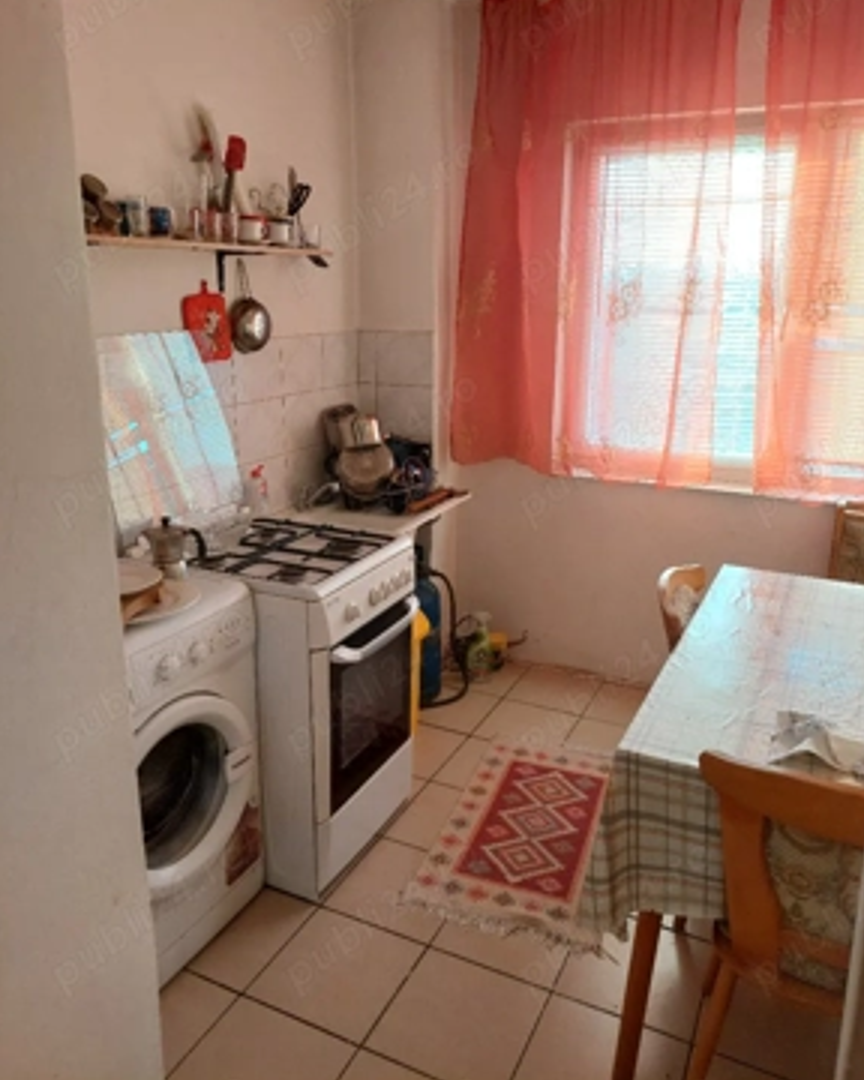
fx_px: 831
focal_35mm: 26
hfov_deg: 54.9
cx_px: 441
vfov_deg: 65.9
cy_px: 483
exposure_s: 1/50
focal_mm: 5.23
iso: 125
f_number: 1.8
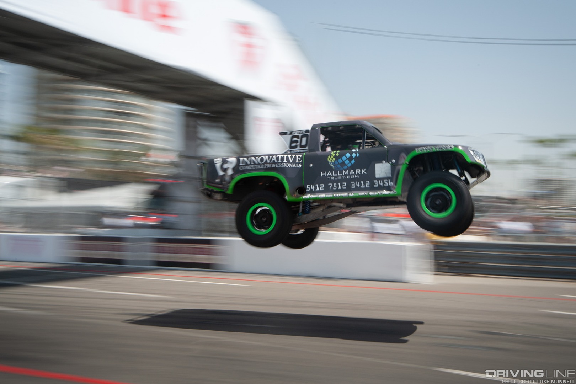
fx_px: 512
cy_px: 192
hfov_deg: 58.7
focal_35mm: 32
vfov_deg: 41.1
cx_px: 288
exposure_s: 1/50
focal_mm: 32
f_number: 11
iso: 100
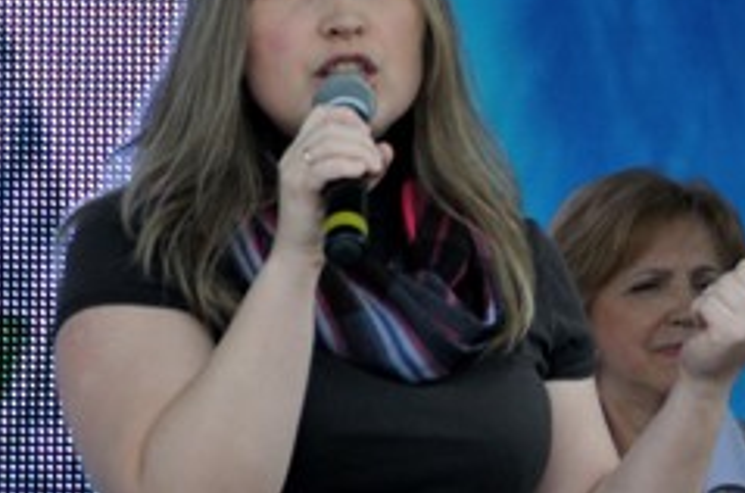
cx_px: 1287
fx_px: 14014
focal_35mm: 679
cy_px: 232
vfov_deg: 2.0
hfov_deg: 3.0
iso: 200
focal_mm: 120
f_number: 5.6
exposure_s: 1/320
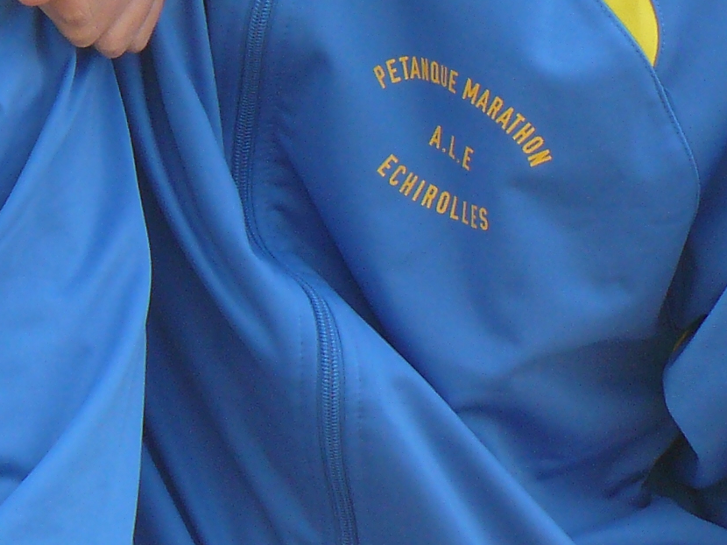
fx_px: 6530
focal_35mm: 311
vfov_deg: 4.8
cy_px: -156
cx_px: -405
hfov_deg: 6.3
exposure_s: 1/200
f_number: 4
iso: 100
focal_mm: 14
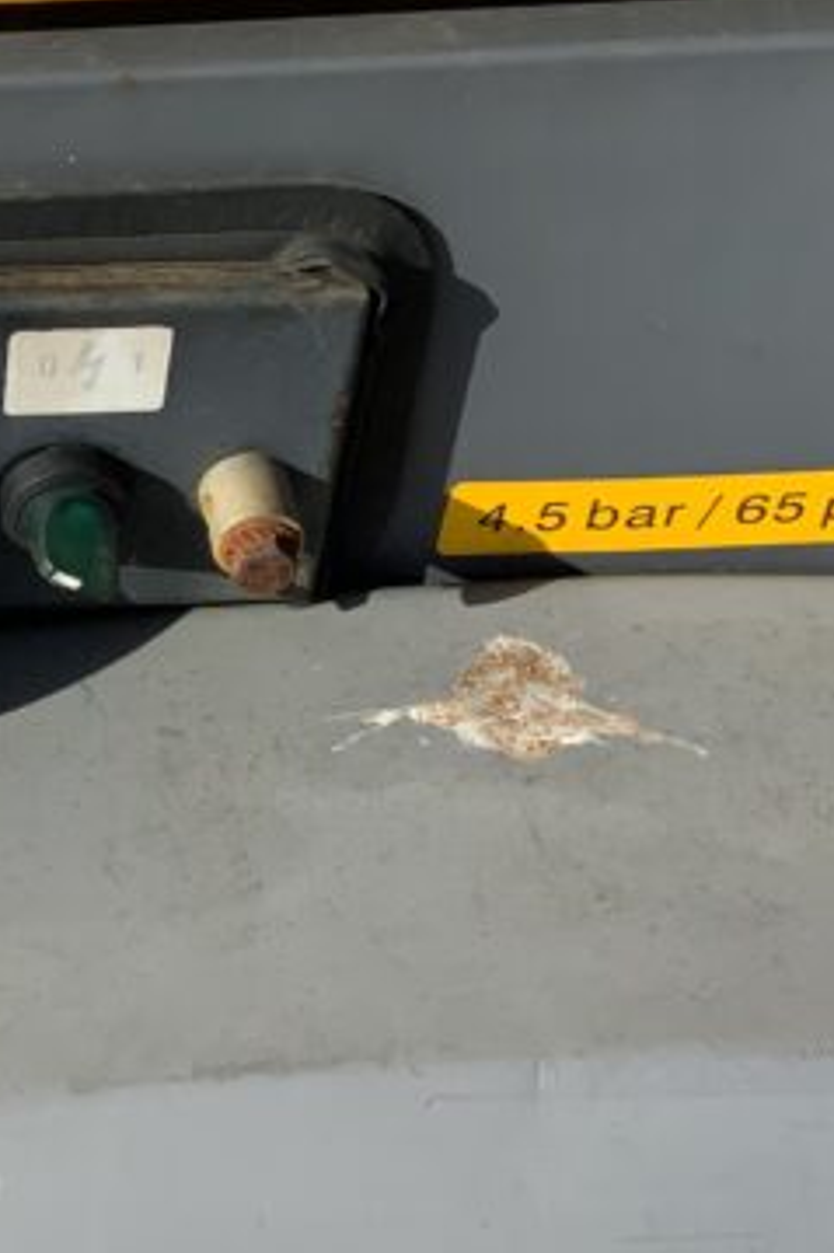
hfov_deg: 14.9
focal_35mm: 86
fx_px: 2991
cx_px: -366
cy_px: 558
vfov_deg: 23.6
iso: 16
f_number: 1.8
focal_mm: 3
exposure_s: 1/1912
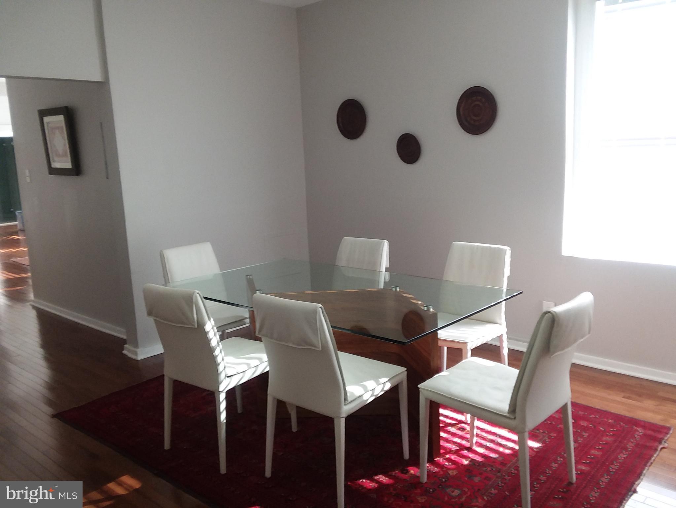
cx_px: 338
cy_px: 254
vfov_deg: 48.2
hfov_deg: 61.7
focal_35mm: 29
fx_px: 566
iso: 64
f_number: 1.9
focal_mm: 2.47
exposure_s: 1/30
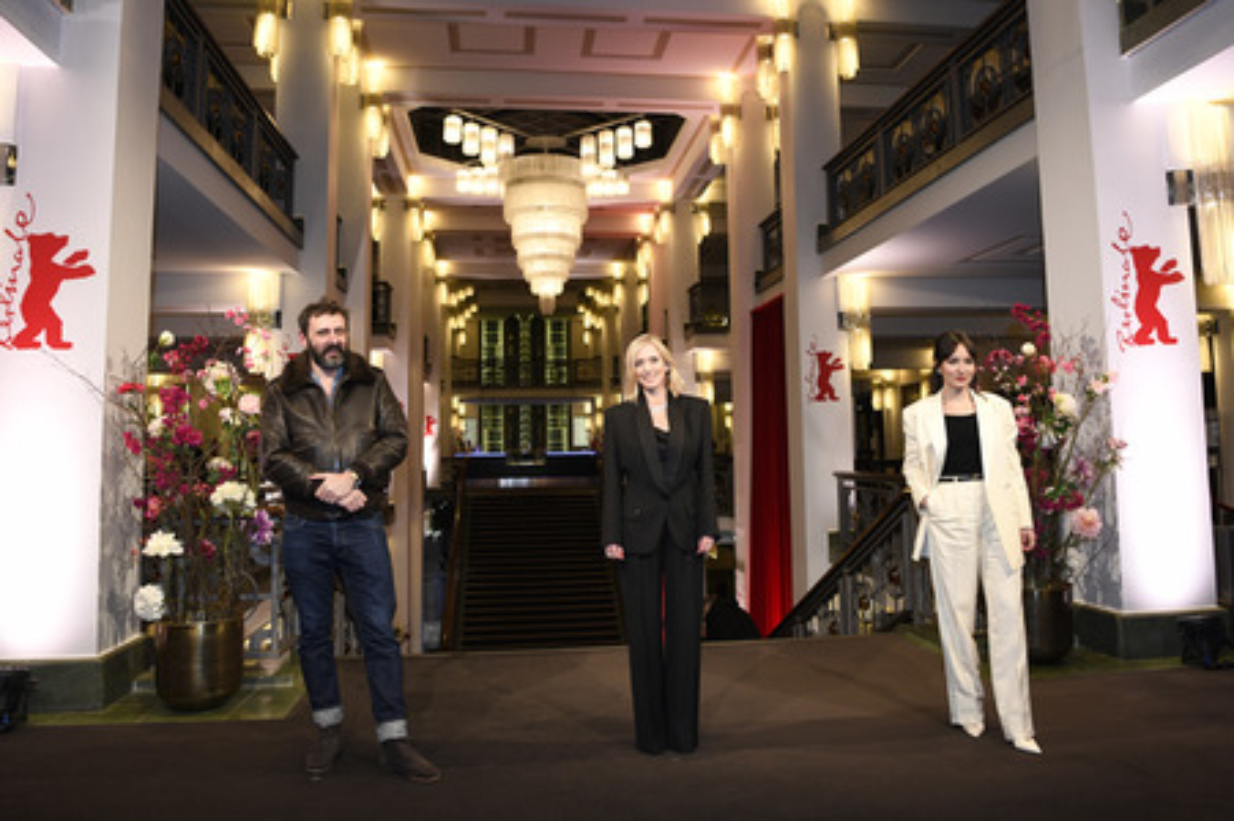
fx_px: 822
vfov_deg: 53.1
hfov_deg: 73.8
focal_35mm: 24
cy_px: 410
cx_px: 617
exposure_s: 1/160
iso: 1000
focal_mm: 24
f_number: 4
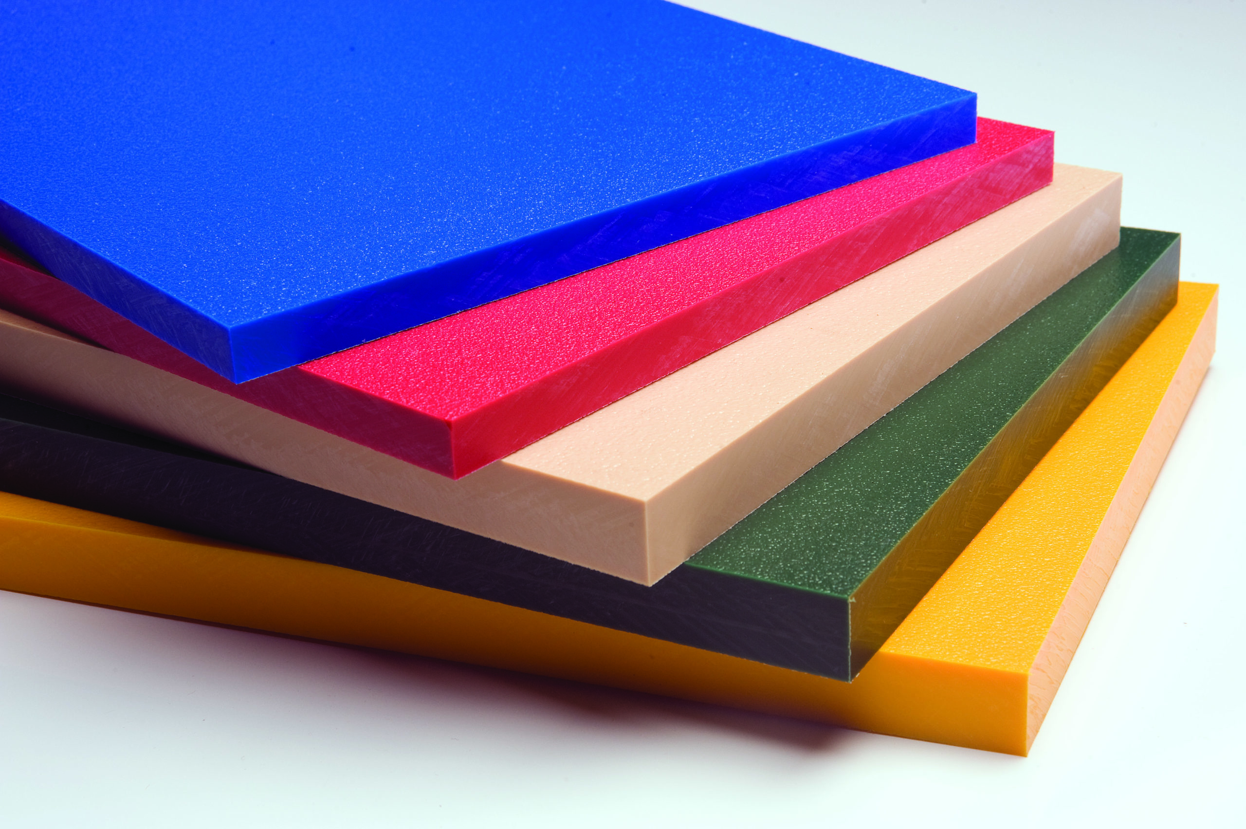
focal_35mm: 82
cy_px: 414
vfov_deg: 16.6
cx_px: 623
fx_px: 2836
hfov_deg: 24.8
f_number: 18
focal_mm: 82
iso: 400
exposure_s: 1/125
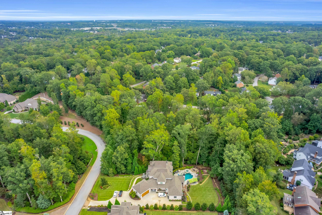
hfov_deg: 78.6
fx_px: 197
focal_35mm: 22
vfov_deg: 57.2
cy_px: 108
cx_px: 161
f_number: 2.8
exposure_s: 1/100
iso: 110
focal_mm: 8.38
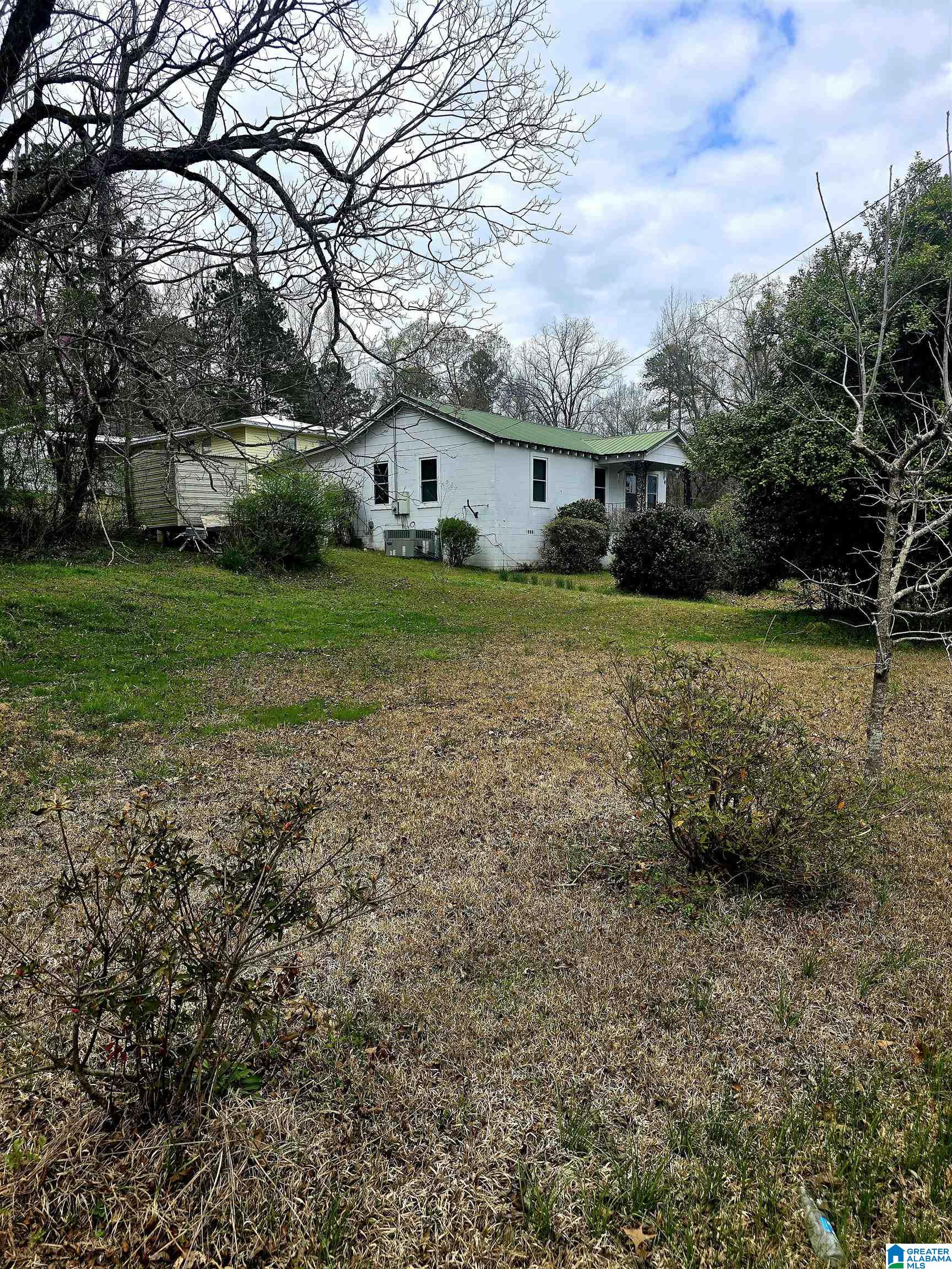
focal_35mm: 23
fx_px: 843
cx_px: 476
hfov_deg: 58.9
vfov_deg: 73.9
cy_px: 634
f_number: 1.7
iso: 12
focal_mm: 6.3
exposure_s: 1/556
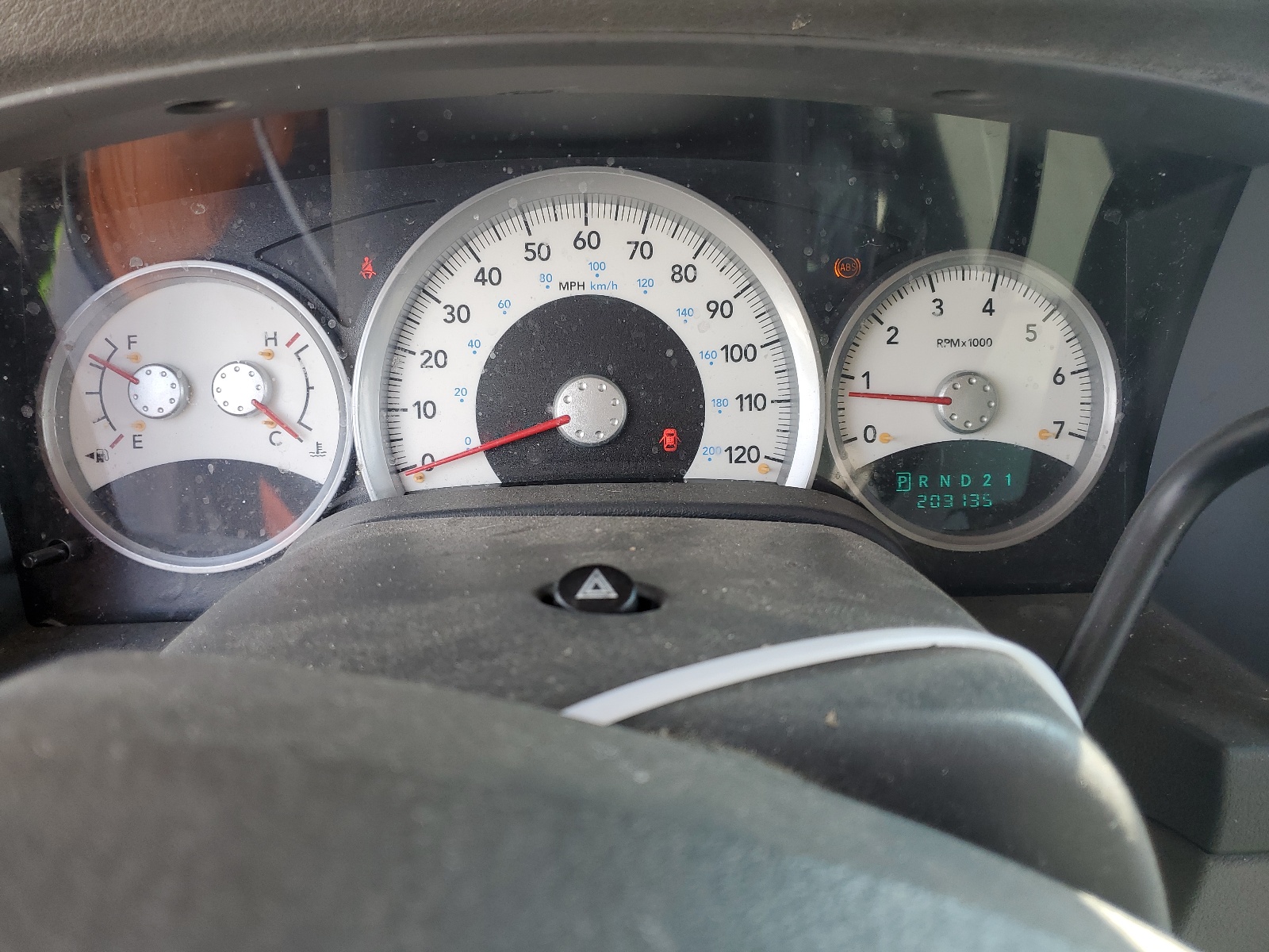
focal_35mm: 26
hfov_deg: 67.3
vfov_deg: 53.1
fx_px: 953
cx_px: 634
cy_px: 476
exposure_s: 1/185
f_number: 1.5
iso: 50
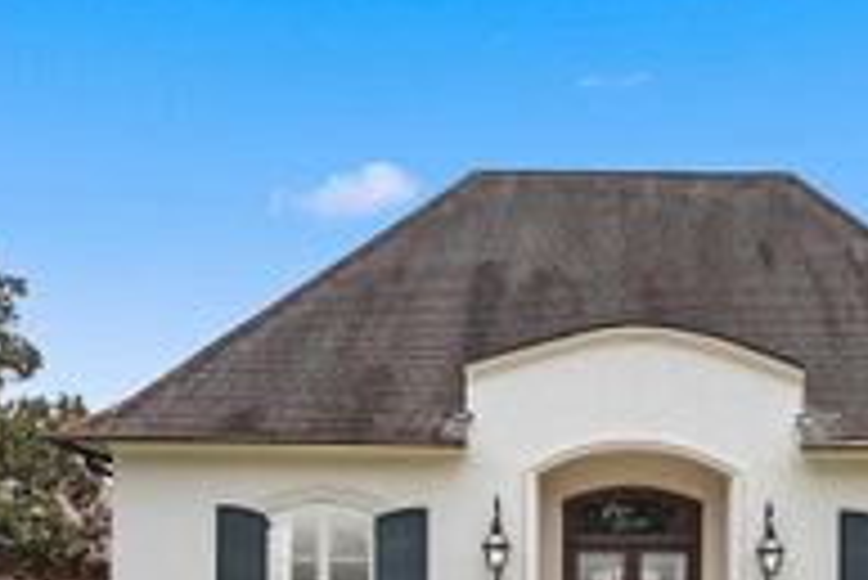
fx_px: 1062
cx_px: 634
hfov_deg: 43.3
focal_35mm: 44
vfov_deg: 28.2
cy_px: 618
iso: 100
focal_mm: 17
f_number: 10
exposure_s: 1/200
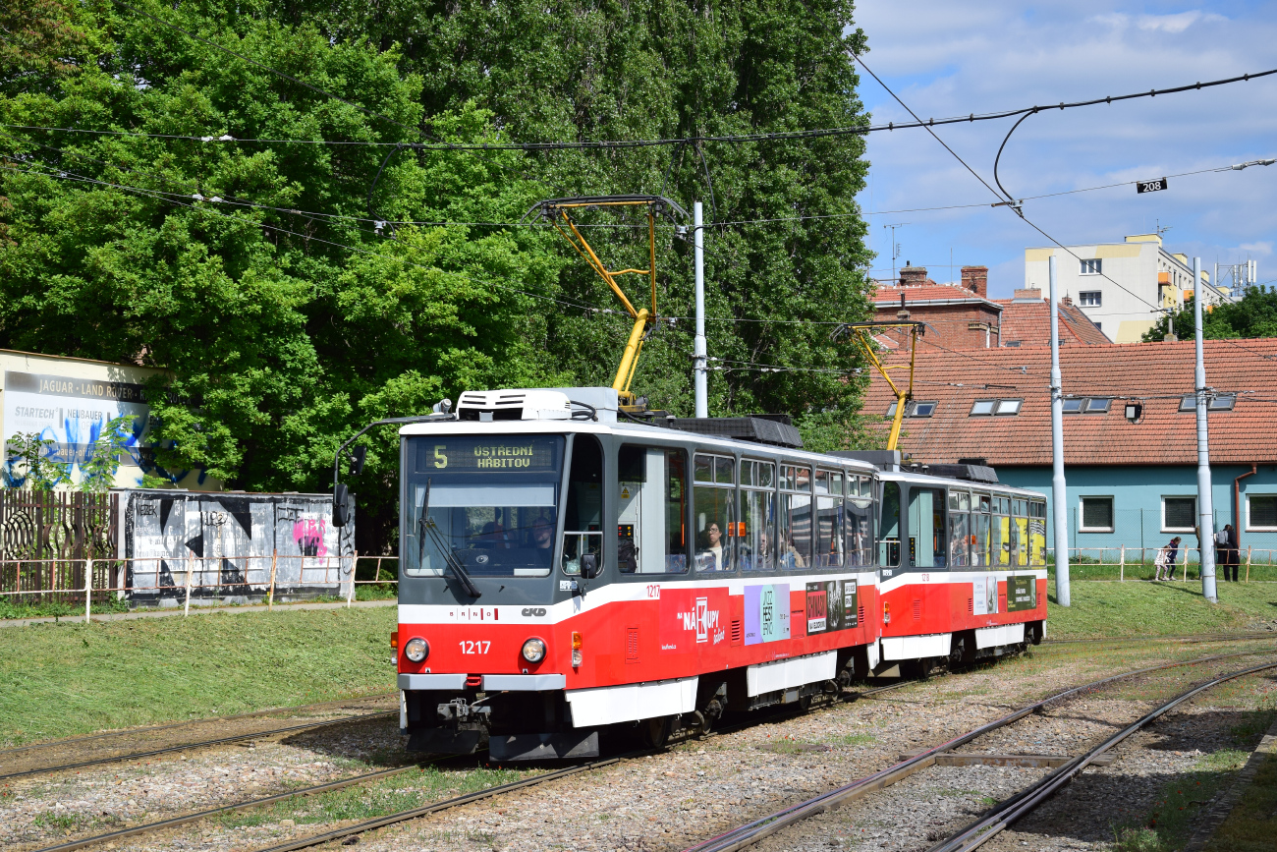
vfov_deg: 18.2
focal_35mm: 75
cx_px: 638
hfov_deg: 27.0
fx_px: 2661
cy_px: 426
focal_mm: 50
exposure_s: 1/1000
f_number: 6.3
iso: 200
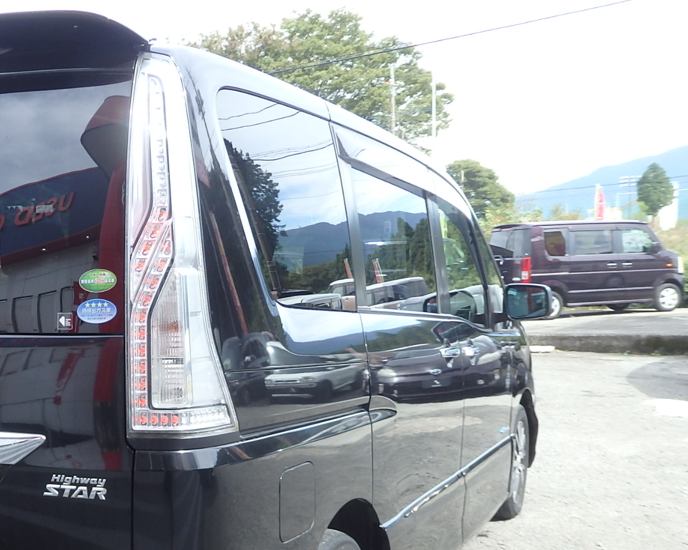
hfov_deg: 40.3
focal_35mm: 44
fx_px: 896
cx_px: 136
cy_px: 417
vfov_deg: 33.4
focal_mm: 5
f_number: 9
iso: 125
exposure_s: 1/320
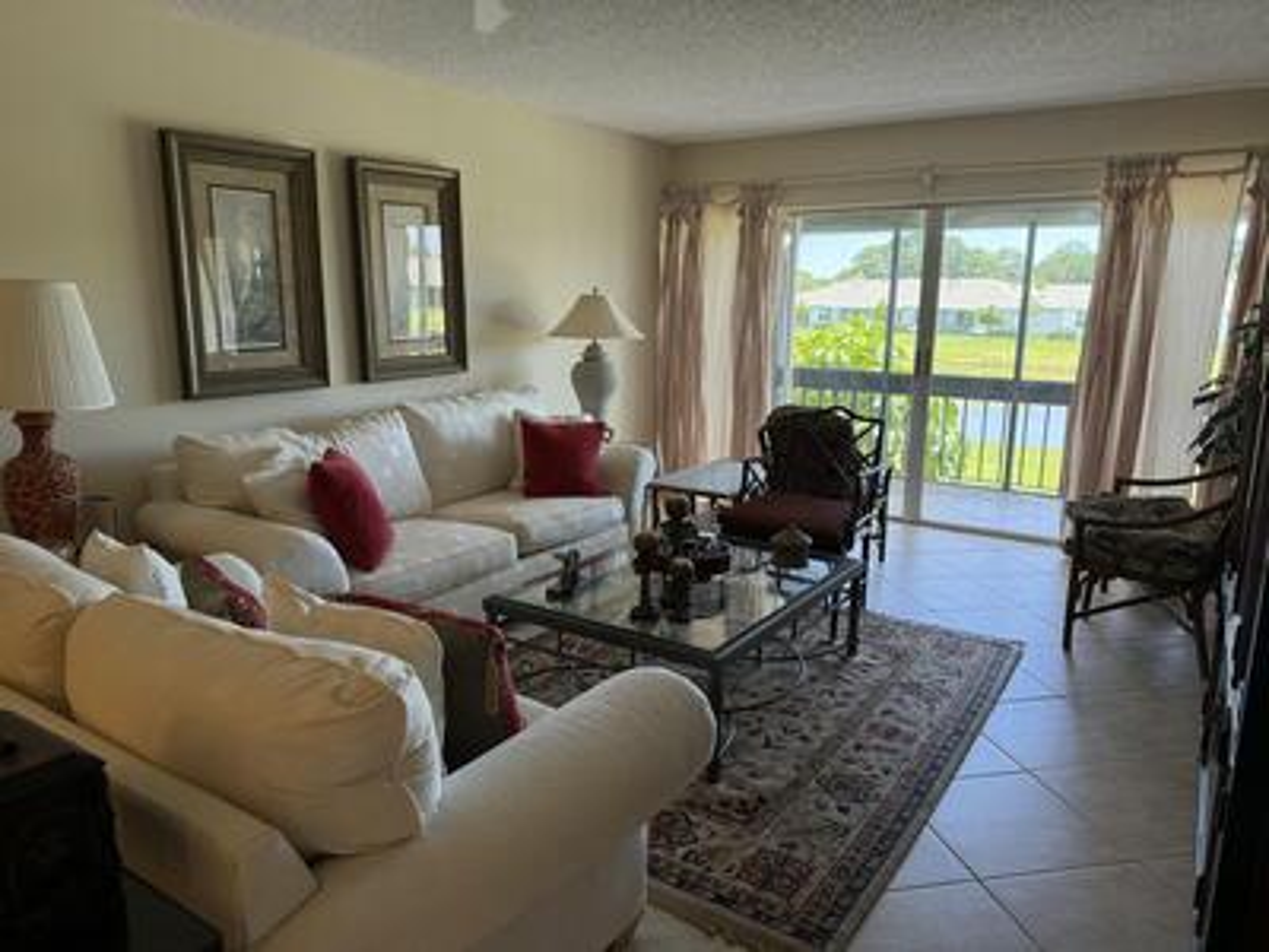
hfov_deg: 71.6
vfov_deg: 56.8
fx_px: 880
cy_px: 476
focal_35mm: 24
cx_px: 634
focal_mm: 6.76
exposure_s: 1/143
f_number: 1.78
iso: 125
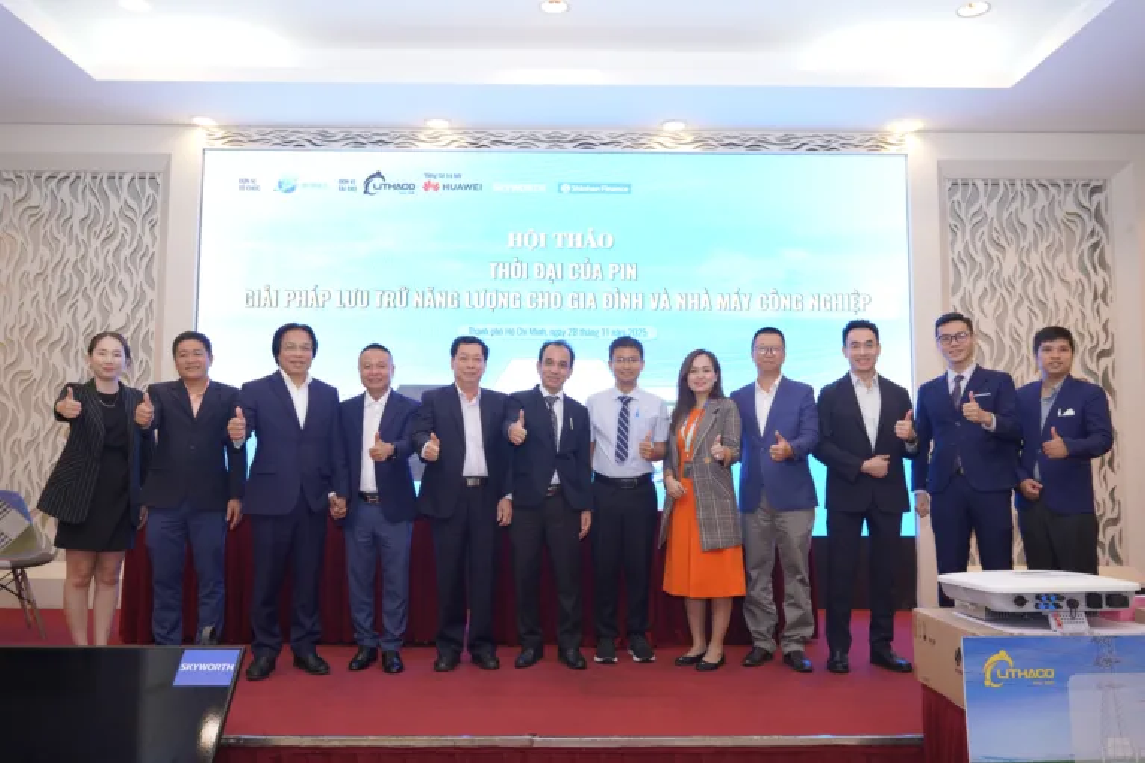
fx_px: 935
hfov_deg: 63.0
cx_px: 572
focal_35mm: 29
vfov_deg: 44.4
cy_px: 382
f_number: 4
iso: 1600
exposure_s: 1/160
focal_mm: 29.4
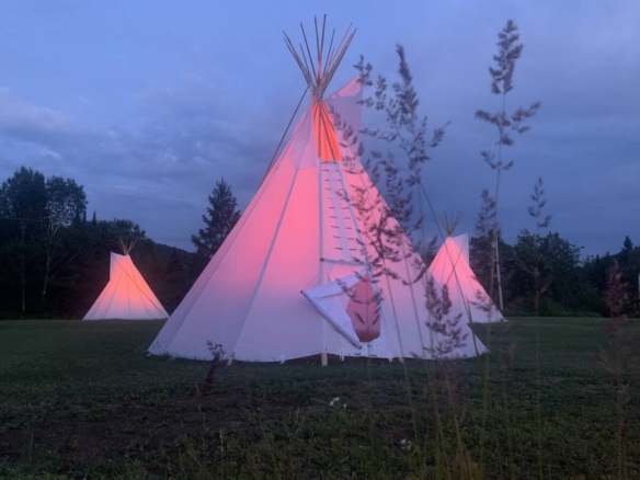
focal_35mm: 26
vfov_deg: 53.1
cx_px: 320
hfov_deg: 67.3
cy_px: 240
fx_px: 481
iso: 400
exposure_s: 1/30
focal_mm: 4.25
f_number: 1.8
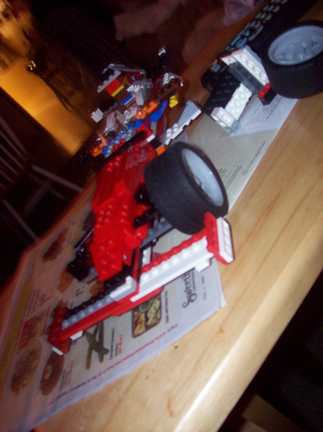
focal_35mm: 36
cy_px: 216
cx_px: 162
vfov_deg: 51.4
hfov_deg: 39.6
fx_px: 448
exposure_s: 1/2
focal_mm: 6
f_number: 2.7
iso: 140
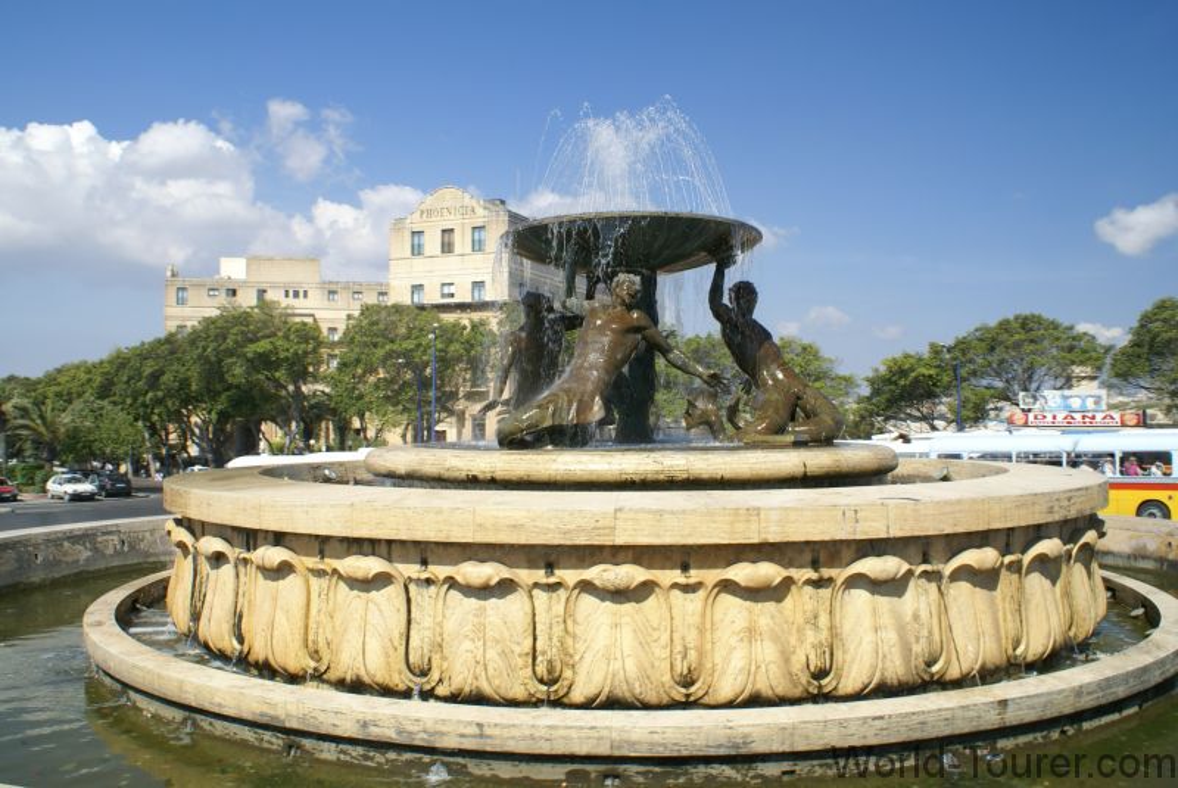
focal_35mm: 30
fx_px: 983
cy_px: 394
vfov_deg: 43.7
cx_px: 589
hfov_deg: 61.9
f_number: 9
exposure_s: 1/80
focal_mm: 20
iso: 100
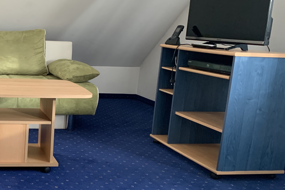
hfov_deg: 36.1
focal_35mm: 51
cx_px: 18
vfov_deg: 26.5
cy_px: 103
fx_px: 404
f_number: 1.8
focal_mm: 4.25
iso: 200
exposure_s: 1/60
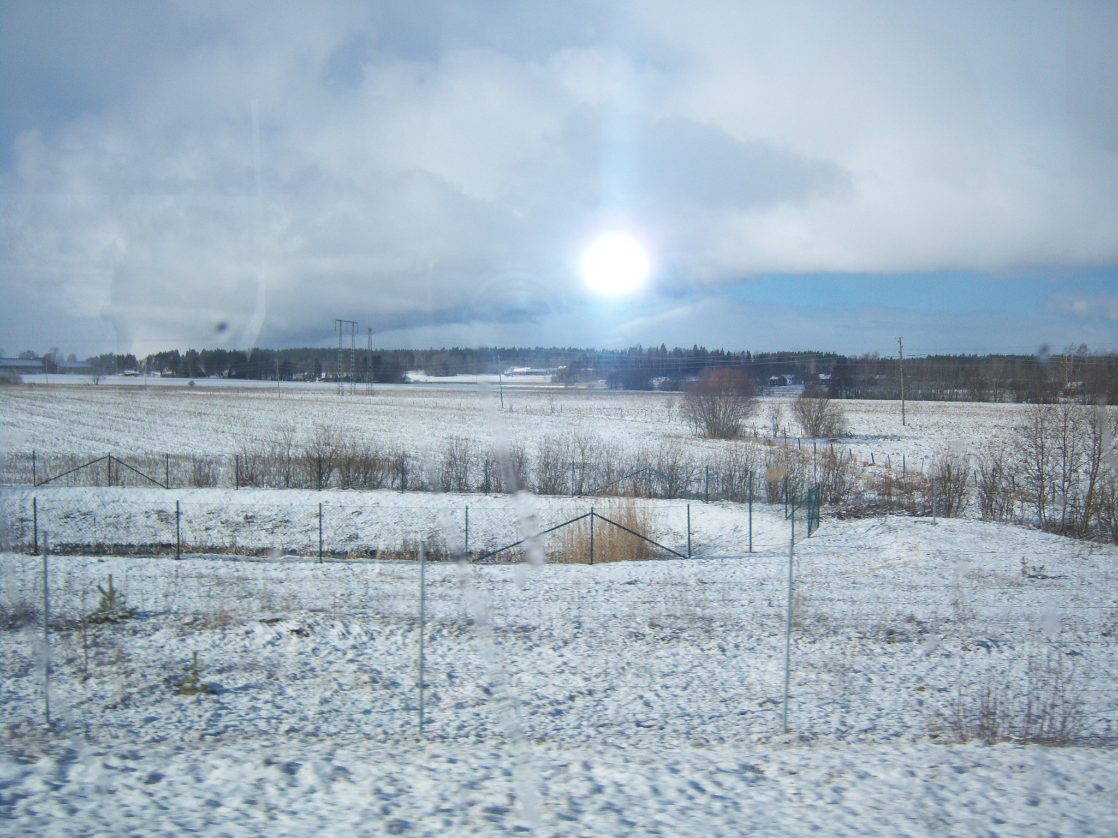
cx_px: 559
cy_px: 419
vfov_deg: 39.7
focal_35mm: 36
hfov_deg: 51.4
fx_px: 1163
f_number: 2.8
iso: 80
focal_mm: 7.5
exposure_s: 1/1000
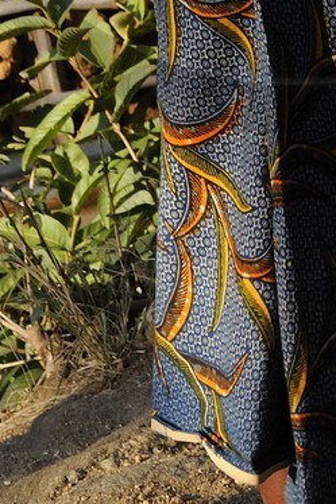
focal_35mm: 235
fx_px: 3293
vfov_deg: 8.5
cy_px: -286
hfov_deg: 5.8
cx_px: 297
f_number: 8
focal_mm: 55
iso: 200
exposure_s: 1/200
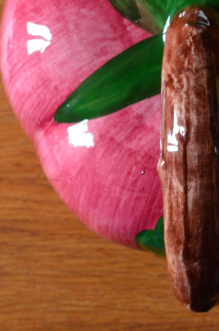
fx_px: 1173
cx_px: 202
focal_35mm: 128
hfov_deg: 10.6
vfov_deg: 15.8
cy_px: 28
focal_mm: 36
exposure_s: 1/15
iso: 800
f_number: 7.1
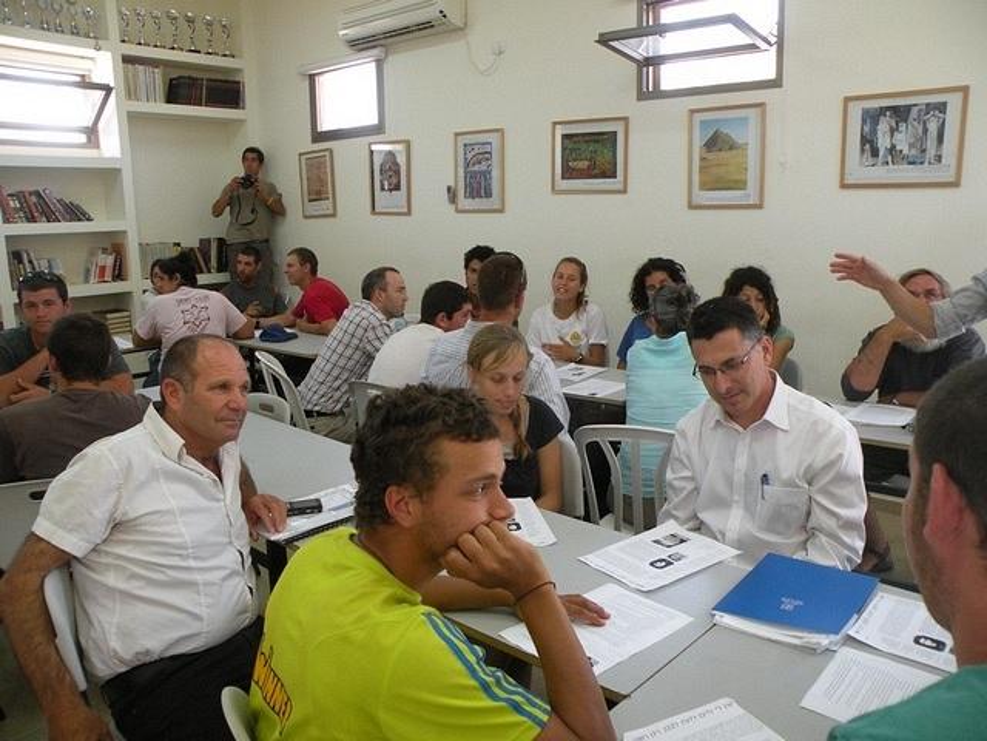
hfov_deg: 65.3
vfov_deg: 51.4
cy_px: 370
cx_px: 494
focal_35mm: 27
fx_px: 770
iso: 214
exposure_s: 1/60
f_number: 2.8
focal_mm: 4.7
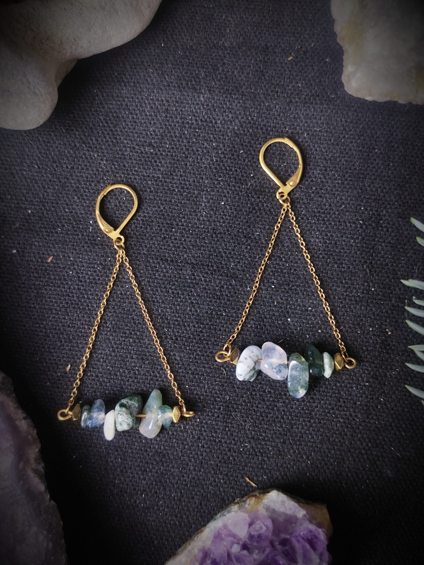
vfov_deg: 41.2
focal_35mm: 46
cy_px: 282
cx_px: 212
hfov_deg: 31.5
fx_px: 751
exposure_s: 1/25
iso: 125
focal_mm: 6.19
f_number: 1.65
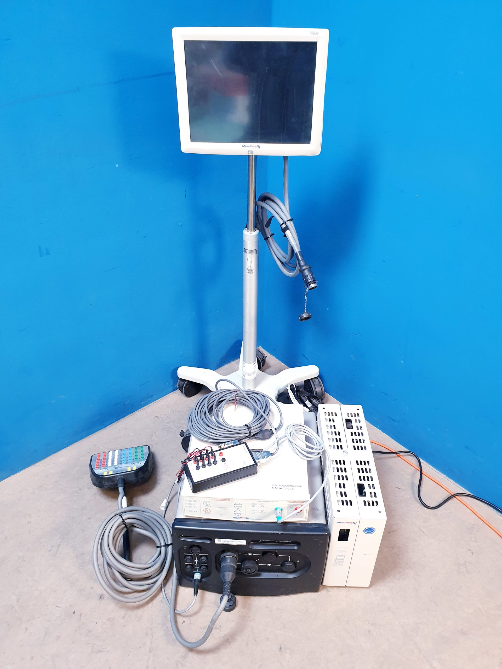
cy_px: 334
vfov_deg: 67.3
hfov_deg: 53.1
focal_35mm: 26
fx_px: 503
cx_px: 251
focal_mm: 4.3
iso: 320
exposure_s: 1/33
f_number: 2.4
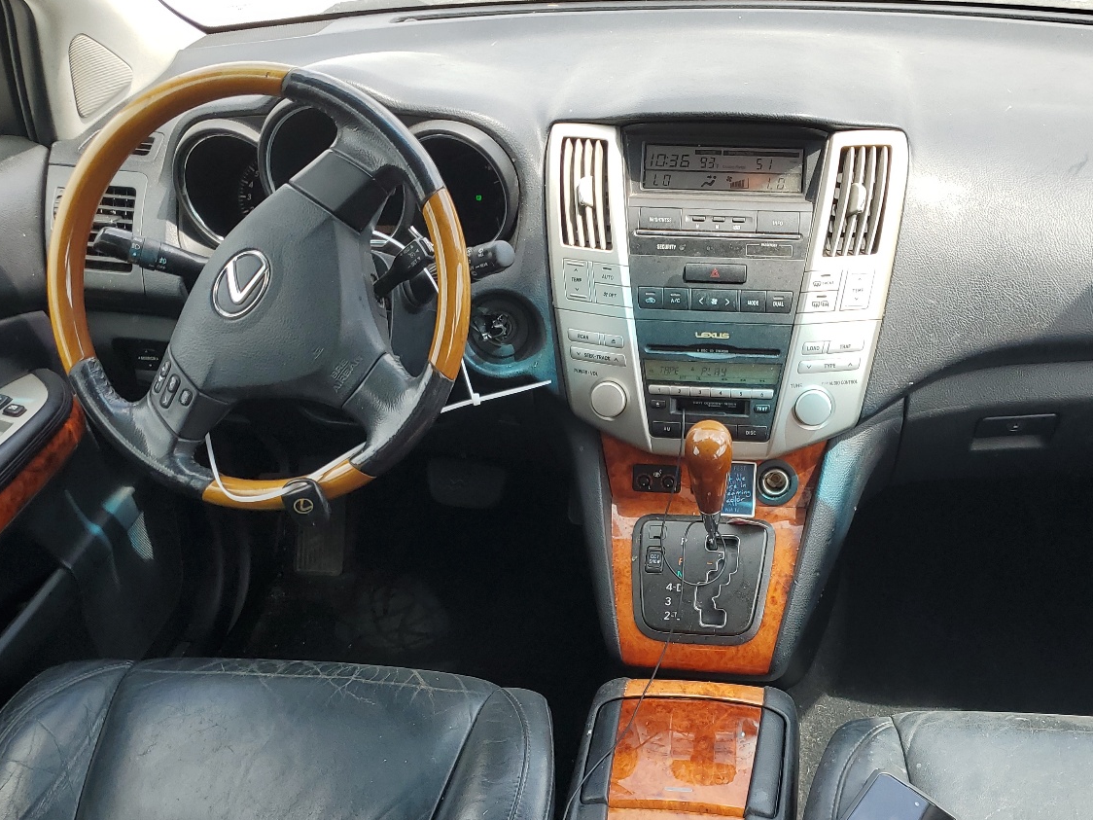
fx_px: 1168
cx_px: 673
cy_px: 560
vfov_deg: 38.1
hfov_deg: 49.7
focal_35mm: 37
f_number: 1.5
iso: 50
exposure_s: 1/400
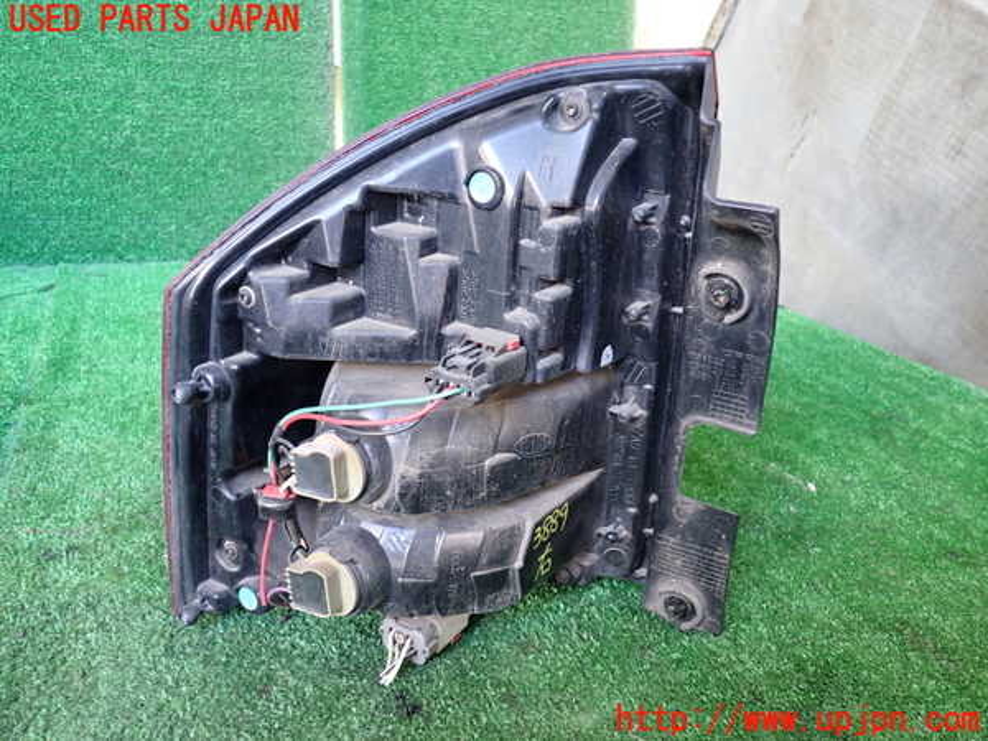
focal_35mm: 30
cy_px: 370
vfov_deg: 46.8
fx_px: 856
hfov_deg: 60.0
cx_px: 494
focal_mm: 5.4
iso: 320
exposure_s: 1/30
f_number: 2.3
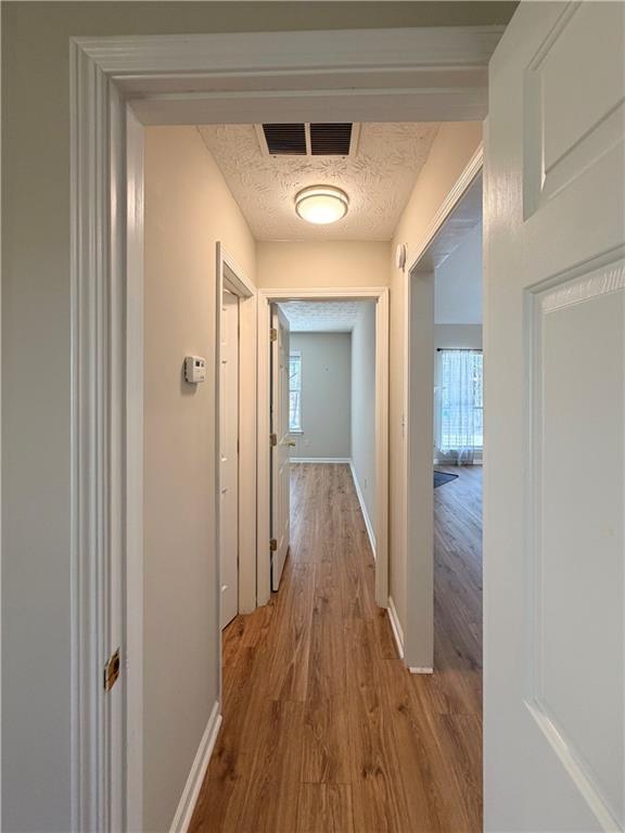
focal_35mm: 14
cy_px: 416
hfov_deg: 85.7
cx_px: 312
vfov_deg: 102.1
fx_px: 337
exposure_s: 1/120
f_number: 2.2
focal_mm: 2.22
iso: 200
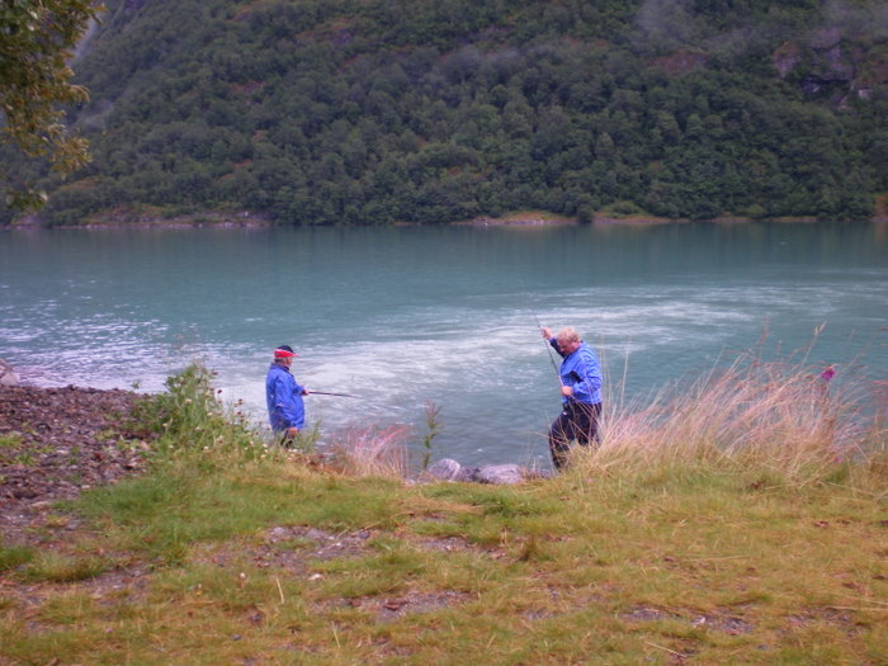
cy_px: 333
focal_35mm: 44
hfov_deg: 42.9
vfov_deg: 32.9
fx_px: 1129
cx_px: 444
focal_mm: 7.4
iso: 64
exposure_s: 1/30
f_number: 3.5
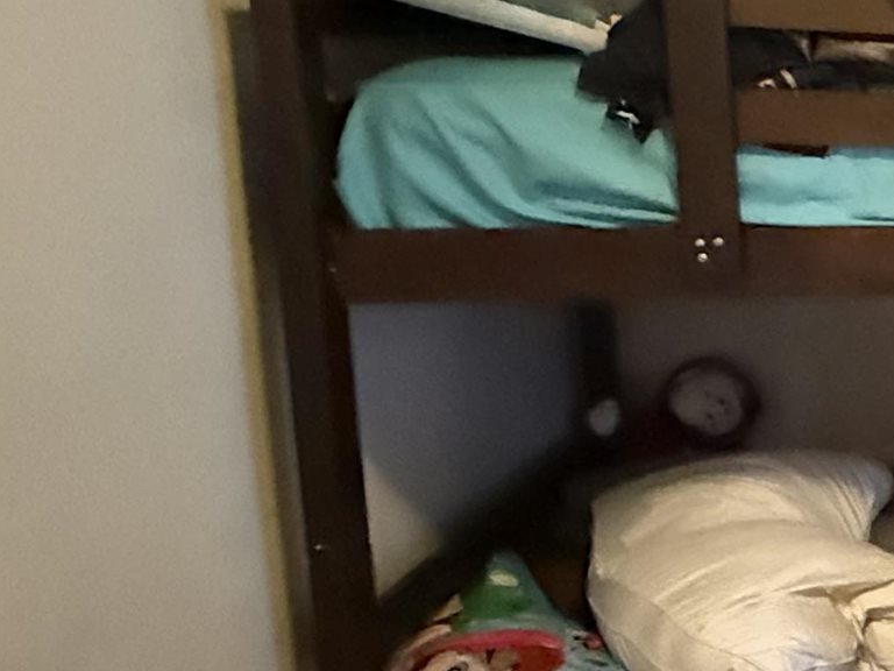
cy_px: 280
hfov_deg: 22.7
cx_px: 1545
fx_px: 1446
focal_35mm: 56
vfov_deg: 26.1
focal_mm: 2.22
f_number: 2.2
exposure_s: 1/40
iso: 1600
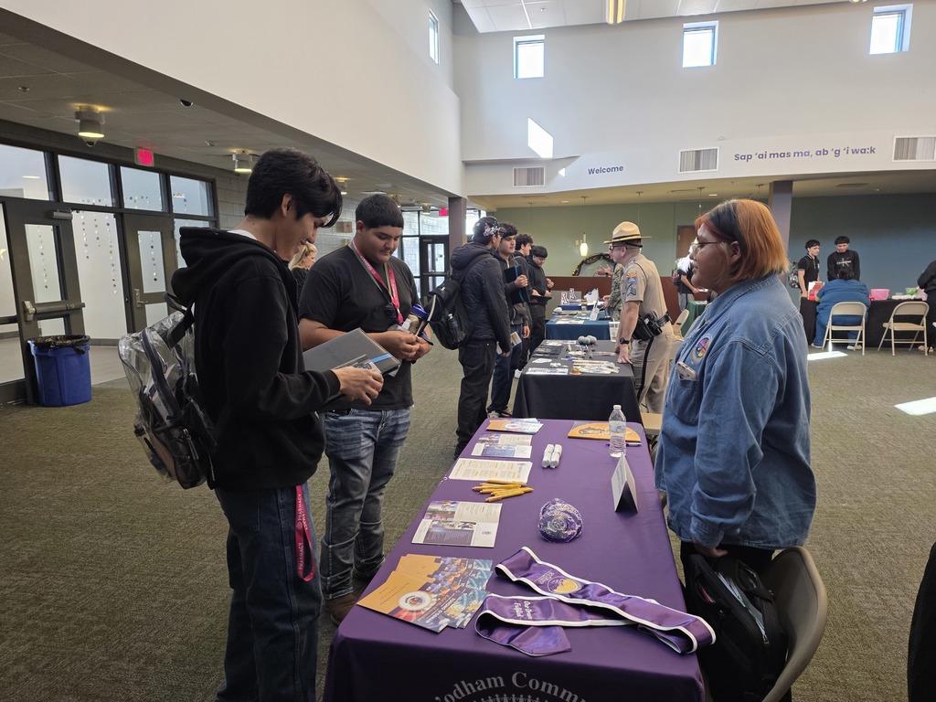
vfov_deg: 58.9
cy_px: 351
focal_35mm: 23
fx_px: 622
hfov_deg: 73.9
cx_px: 468
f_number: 1.7
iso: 320
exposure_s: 1/120
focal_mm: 6.25
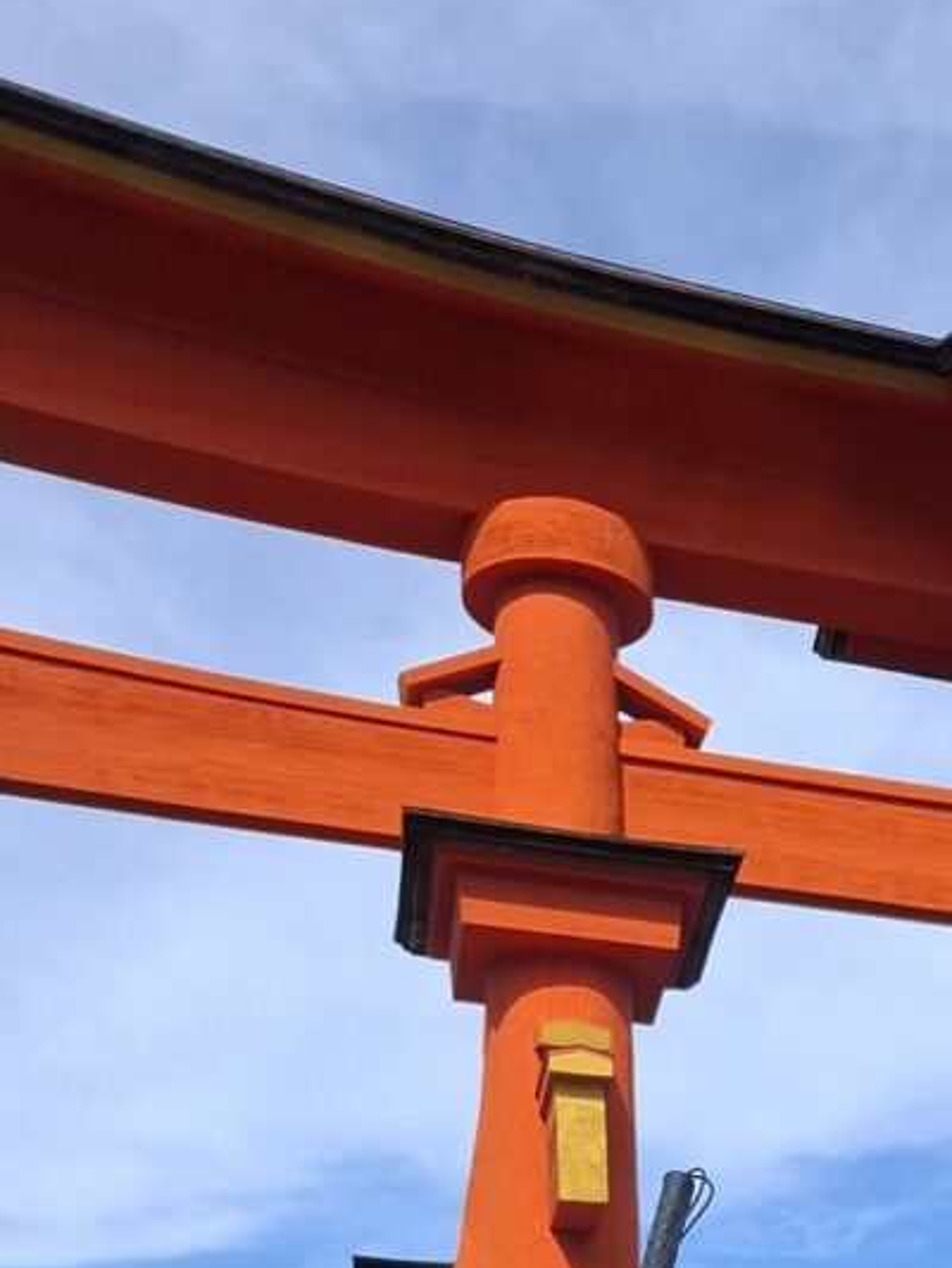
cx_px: 1161
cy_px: 1853
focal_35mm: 69
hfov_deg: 19.9
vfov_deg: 23.2
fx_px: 2529
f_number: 1.8
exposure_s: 1/1399
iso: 50
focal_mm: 5.54
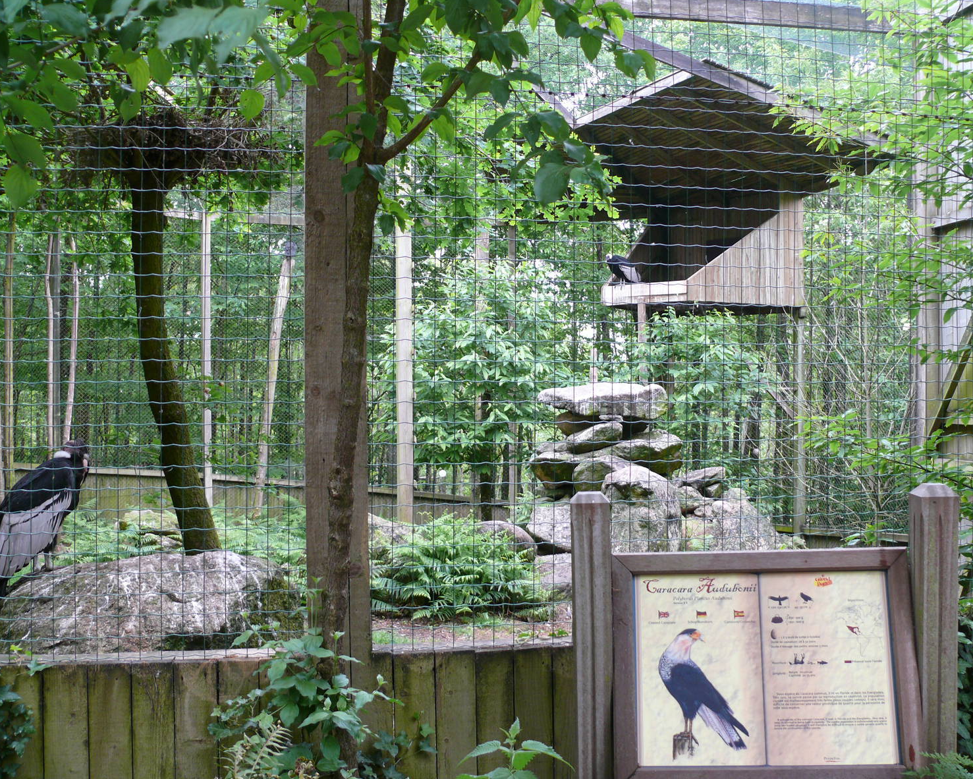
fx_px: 1066
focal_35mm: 37
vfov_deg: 40.1
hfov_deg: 49.1
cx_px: 509
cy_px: 394
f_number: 2.8
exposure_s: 1/30
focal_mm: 7.4
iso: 100
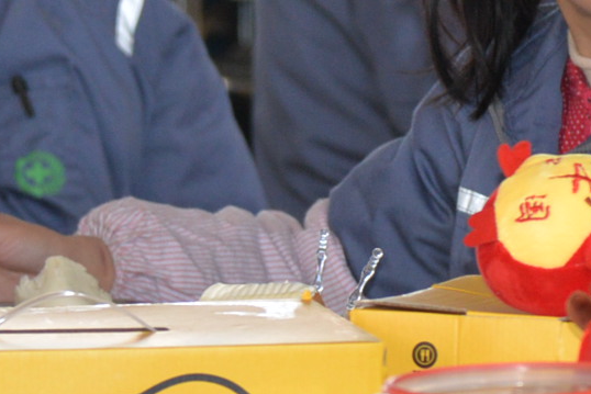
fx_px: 11018
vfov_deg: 2.0
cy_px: -75
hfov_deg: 3.1
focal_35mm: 671
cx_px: 482
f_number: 5
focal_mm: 120
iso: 1000
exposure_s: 1/100
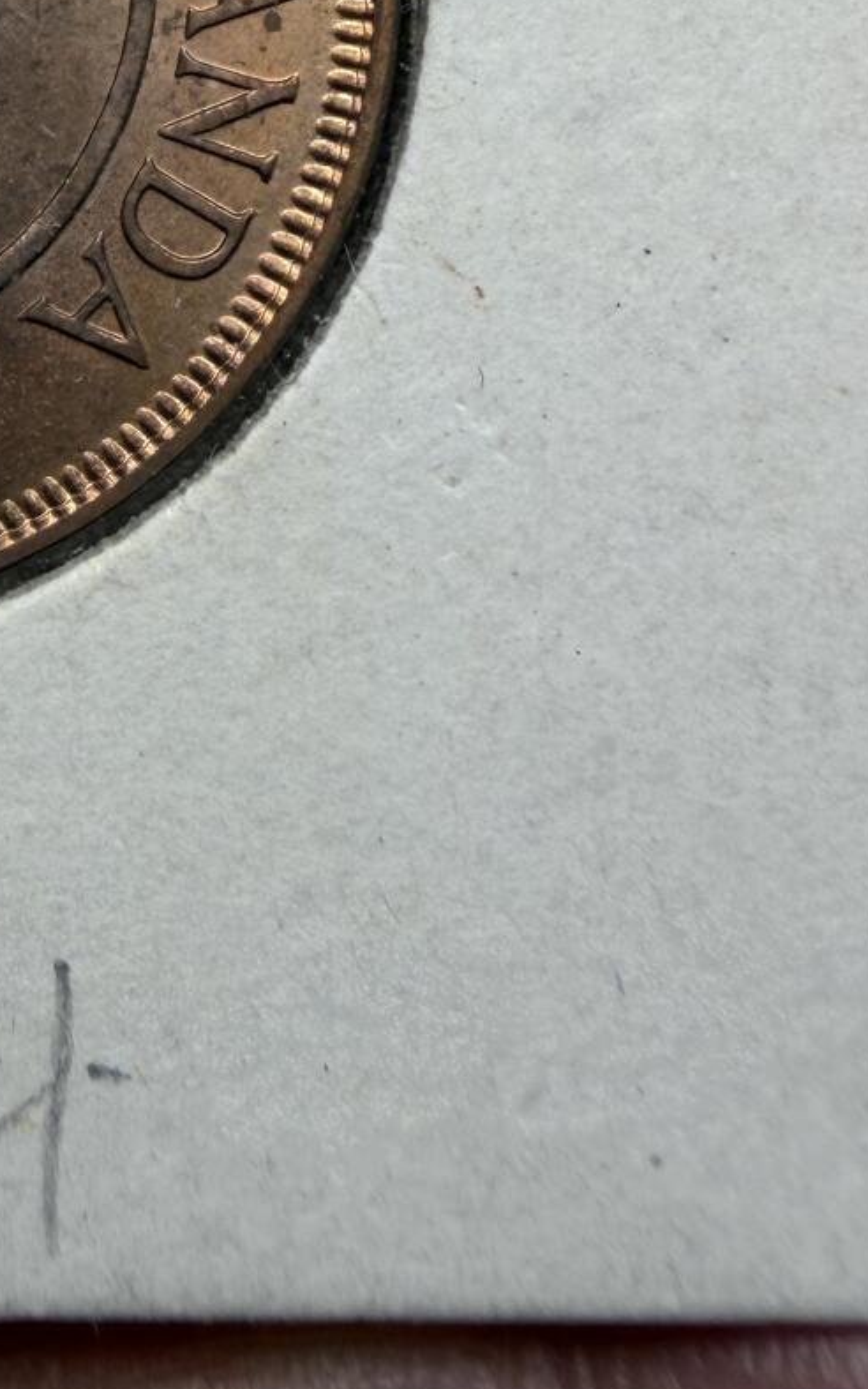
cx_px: -302
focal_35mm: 63
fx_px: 2384
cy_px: 124
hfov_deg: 18.9
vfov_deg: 30.9
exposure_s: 1/216
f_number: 2.2
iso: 40
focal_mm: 2.22
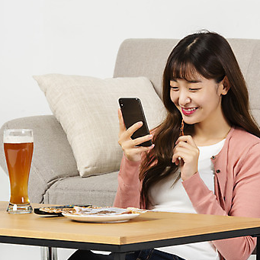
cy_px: 123
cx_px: 103
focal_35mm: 261
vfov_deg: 6.7
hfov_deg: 6.7
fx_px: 2218
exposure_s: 1/125
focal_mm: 175
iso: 100
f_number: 11
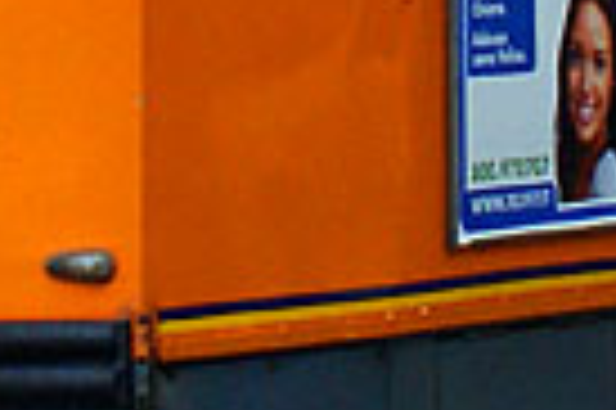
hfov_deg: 5.3
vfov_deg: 3.5
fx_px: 6695
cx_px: 382
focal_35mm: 392
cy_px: -324
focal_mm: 35
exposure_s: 1/500
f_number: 4
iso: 400
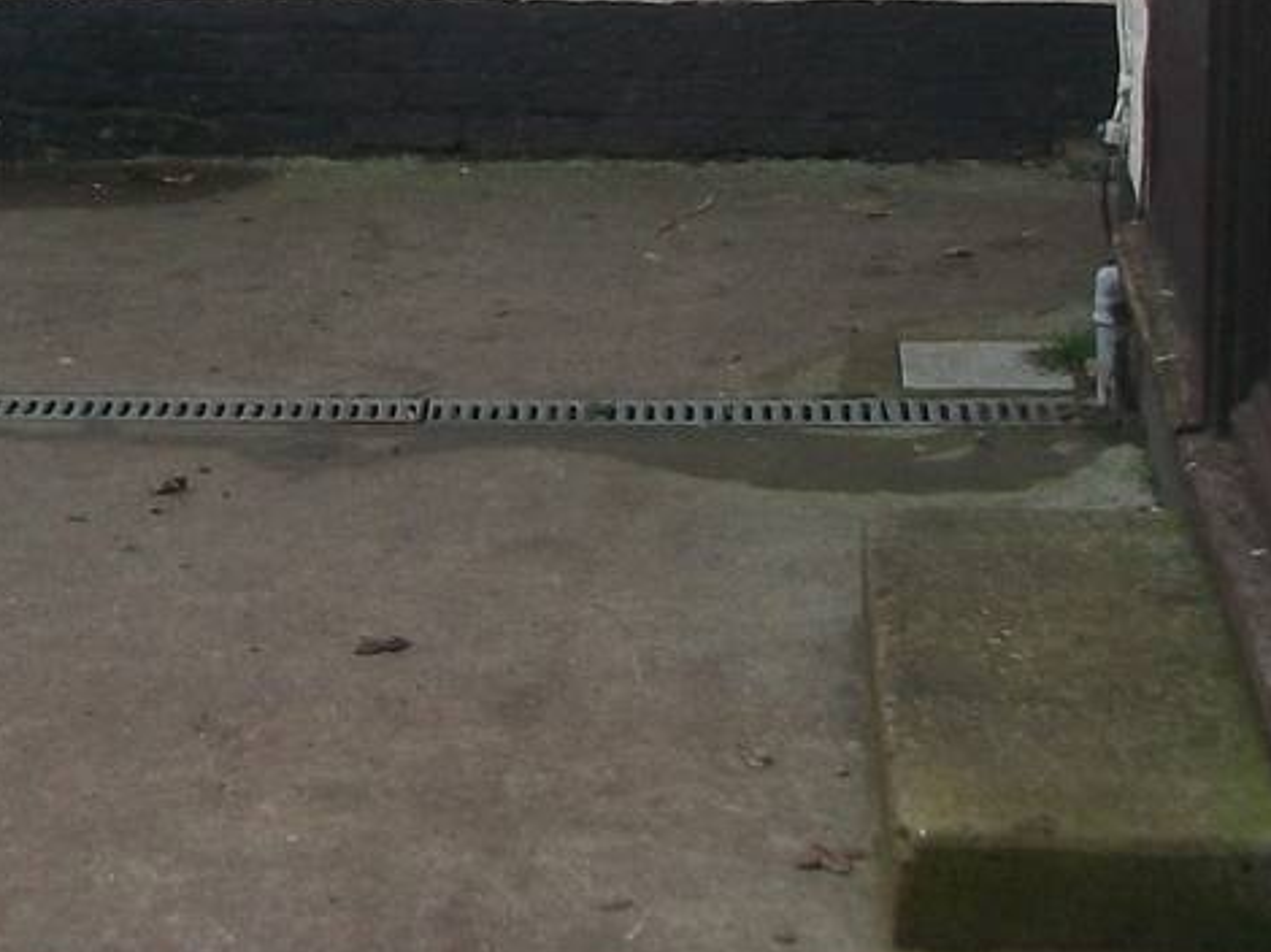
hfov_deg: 17.6
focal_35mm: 109
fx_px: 4000
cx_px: -16
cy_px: -381
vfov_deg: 13.0
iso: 80
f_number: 2.9
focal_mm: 5.7
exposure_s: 1/50
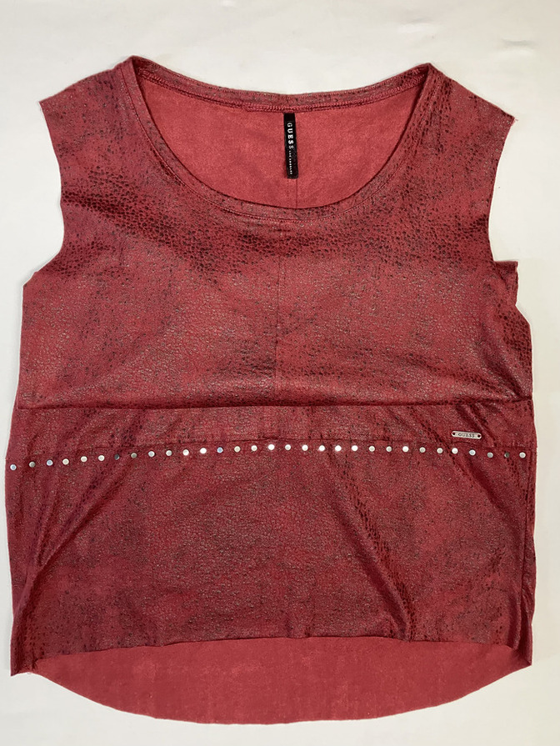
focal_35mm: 28
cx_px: 280
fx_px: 604
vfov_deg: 63.4
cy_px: 373
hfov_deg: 49.8
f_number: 1.8
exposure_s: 1/50
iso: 160
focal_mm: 3.99
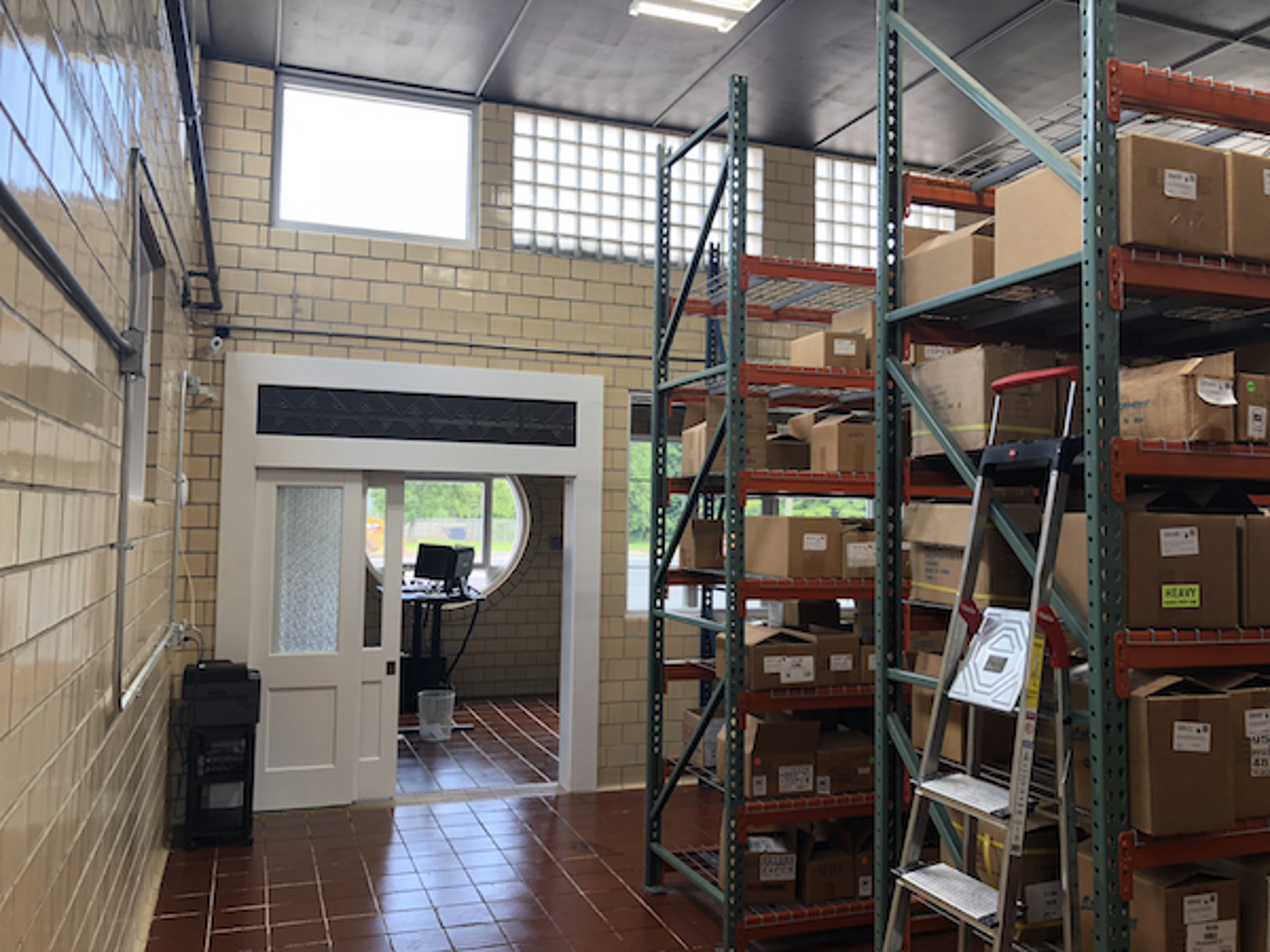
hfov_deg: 63.4
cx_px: 635
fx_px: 1027
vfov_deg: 49.7
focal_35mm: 28
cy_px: 476
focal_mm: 3.99
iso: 50
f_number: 1.8
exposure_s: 1/120
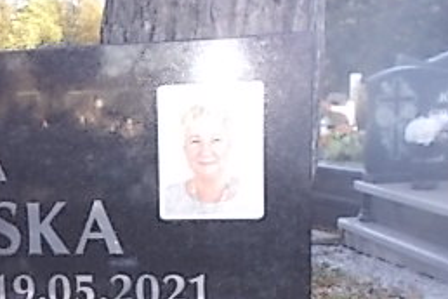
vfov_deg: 20.1
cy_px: 243
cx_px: 12
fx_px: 834
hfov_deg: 28.4
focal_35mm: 67
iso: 80
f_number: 3.2
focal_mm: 4.6
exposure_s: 1/50
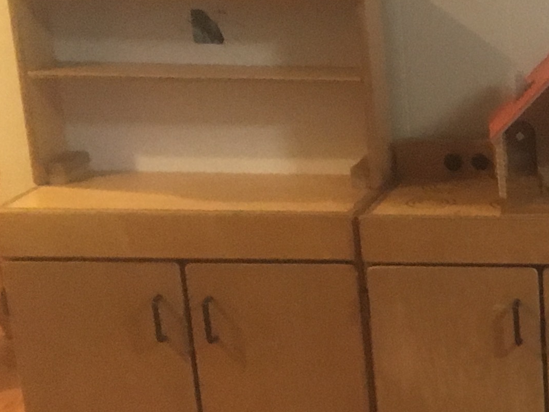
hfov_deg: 15.4
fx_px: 1744
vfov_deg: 13.3
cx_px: 981
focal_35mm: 110
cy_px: 372
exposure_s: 1/24
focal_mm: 4.15
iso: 200
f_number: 2.2
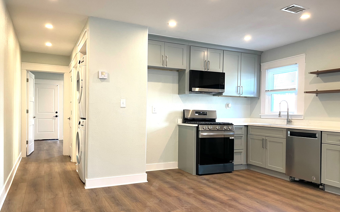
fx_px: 259
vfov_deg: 44.5
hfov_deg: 66.5
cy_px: 112
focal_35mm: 28
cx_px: 171
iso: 100
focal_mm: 4.2
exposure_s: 1/60
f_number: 1.6
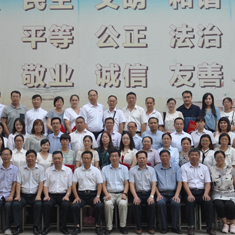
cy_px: 111
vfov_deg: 28.2
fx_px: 469
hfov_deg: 28.1
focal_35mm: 61
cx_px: 88
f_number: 4
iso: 200
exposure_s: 1/250
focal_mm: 28
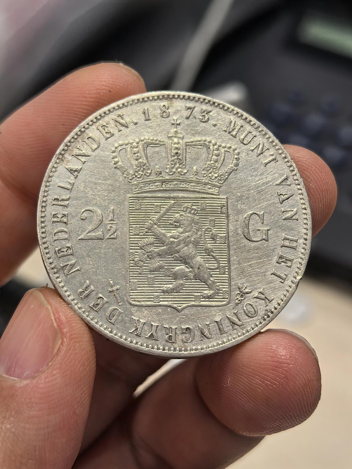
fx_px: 732
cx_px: 176
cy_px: 234
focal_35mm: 54
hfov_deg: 27.0
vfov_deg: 35.5
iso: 125
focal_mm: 6.98
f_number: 2
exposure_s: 1/100
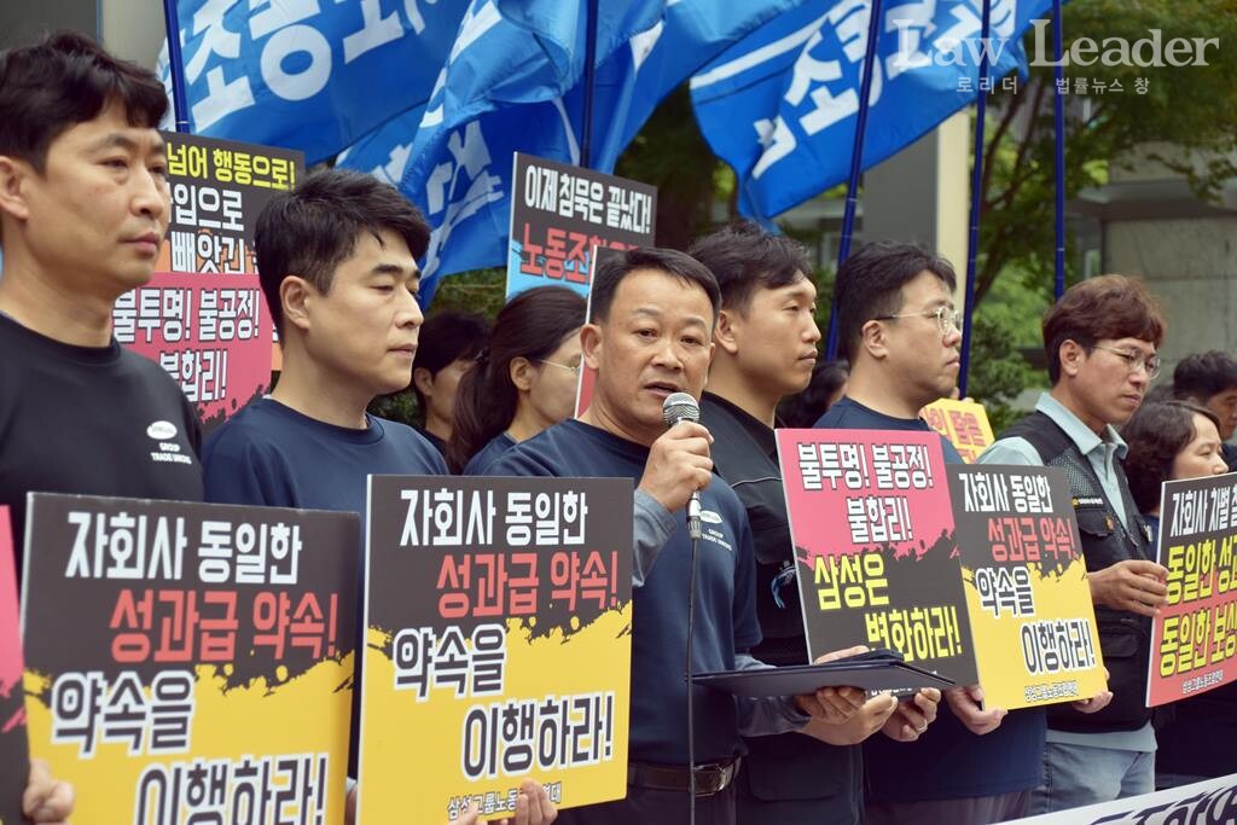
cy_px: 412
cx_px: 618
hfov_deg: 21.9
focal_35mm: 93
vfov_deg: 14.7
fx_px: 3196
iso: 100
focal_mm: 62
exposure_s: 1/250
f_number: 5
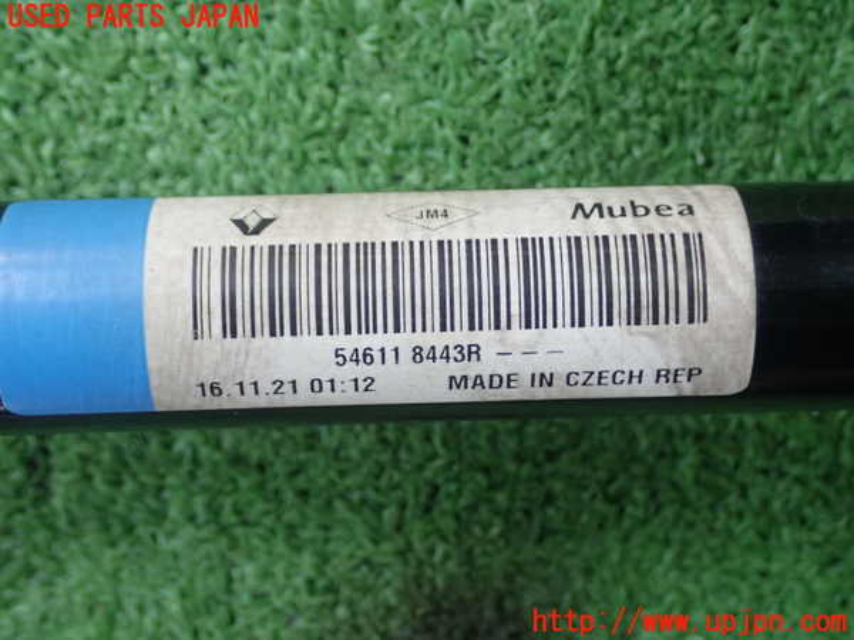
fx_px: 1308
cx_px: 427
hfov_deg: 36.2
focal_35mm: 53
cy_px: 320
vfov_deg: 27.5
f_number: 3.4
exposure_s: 1/50
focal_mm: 9.61
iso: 250
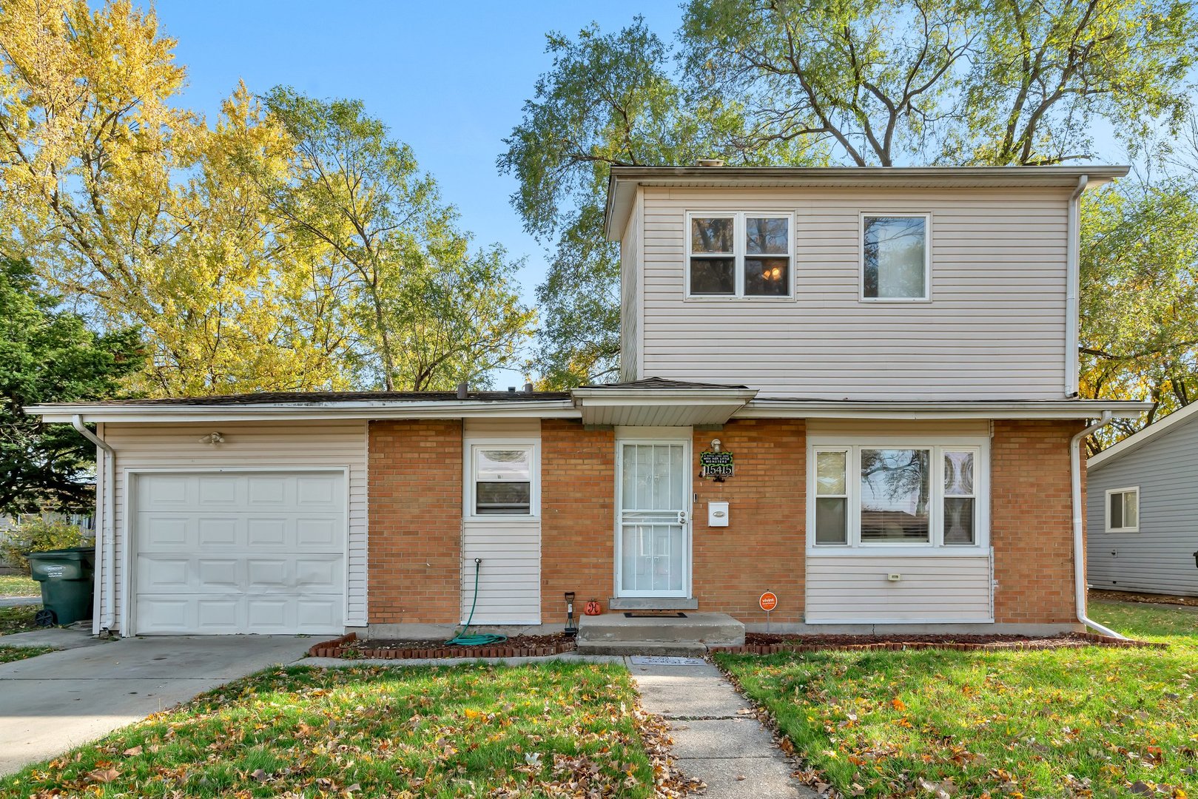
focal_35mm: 19
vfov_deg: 64.6
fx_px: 632
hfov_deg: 86.9
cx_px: 599
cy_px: 400
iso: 800
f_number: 10
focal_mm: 19
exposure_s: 1/400
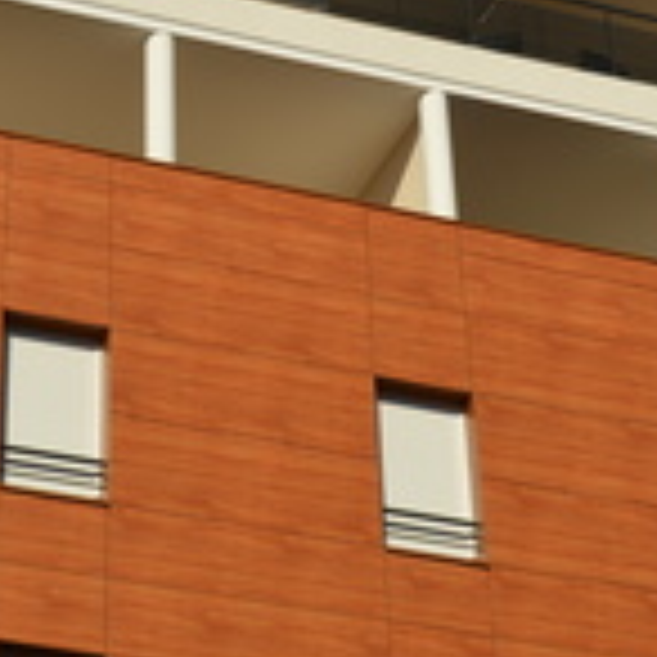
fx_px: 2384
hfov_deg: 15.5
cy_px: 180
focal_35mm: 111
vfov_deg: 15.6
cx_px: 79
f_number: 11
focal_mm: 30
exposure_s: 1/250
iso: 100
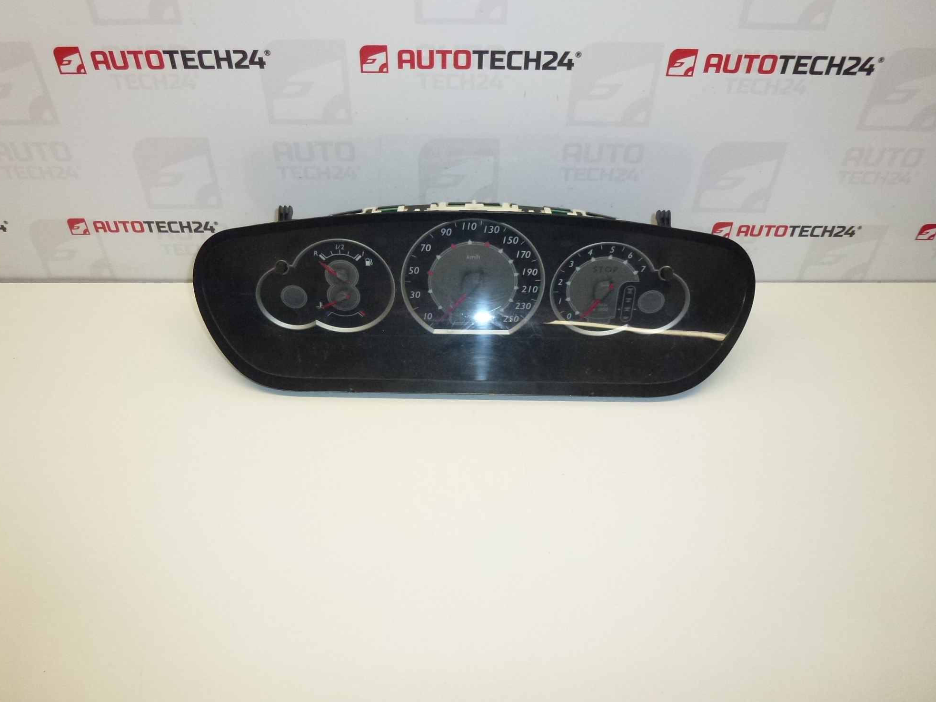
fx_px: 676
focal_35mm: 25
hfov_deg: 69.4
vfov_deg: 54.9
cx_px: 451
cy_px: 341
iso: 400
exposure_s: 1/400
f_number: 3.3
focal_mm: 4.3
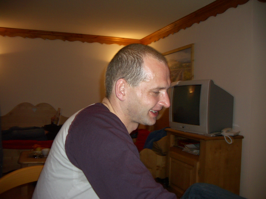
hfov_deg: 52.6
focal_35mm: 35
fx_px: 269
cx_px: 133
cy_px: 100
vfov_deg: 40.7
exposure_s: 1/60
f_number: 2.6
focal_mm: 5.8
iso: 100
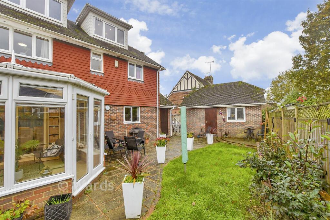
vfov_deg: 77.3
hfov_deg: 100.4
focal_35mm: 15
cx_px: 165
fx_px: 138
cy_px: 110
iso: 160
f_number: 8
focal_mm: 10
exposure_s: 1/25
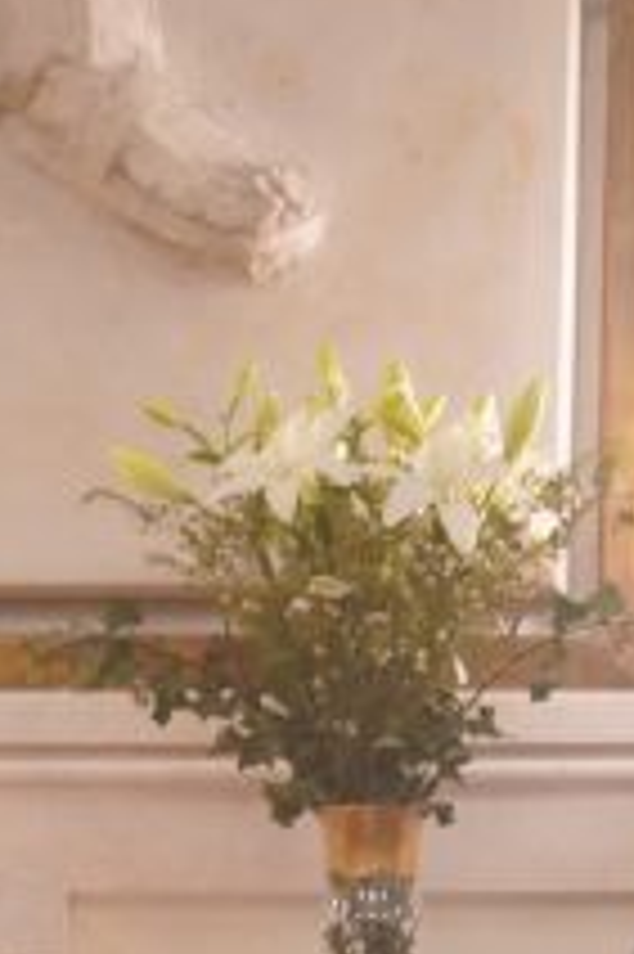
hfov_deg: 3.9
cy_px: 1616
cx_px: -72
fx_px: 9260
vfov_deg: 5.8
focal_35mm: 350
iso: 2000
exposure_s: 1/160
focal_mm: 50
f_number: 3.5
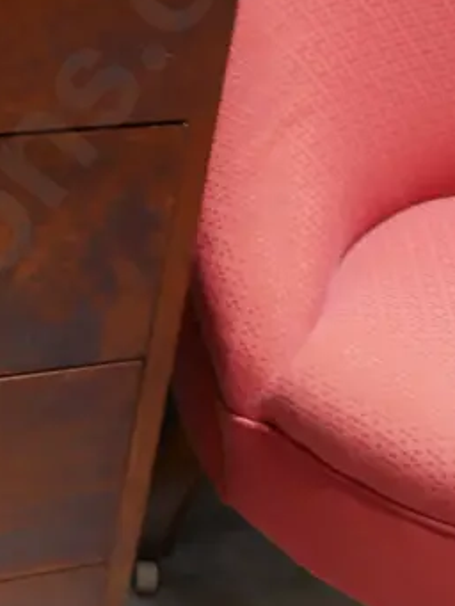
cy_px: 443
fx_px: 1576
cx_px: -172
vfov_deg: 21.6
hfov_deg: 15.5
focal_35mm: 90
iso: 640
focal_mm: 15
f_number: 3.6
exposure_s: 1/60
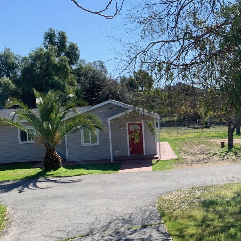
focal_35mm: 52
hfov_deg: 31.3
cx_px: 216
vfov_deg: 32.7
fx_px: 410
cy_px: 147
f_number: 1.8
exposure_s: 1/1585
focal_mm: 4.25
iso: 25
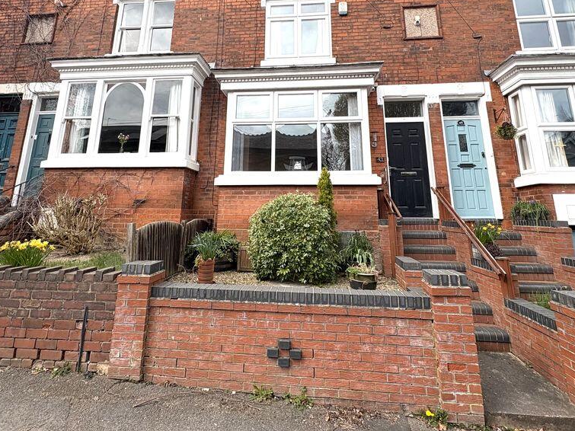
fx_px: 316
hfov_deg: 84.7
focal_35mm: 19
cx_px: 286
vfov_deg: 66.6
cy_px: 140
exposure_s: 1/993
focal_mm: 2.22
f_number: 2.2
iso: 40
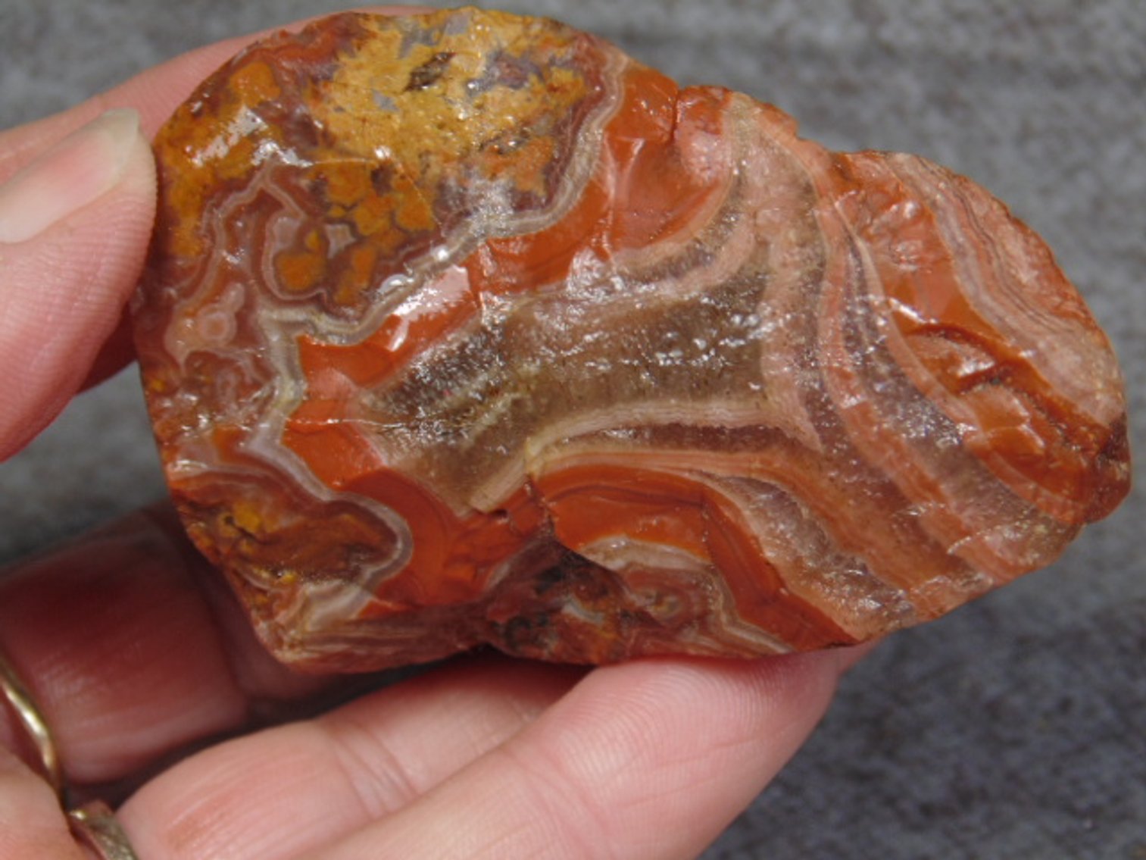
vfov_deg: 15.1
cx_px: 573
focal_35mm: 98
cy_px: 430
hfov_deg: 20.0
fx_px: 3245
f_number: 4.6
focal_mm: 17.5
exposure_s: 1/60
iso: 80
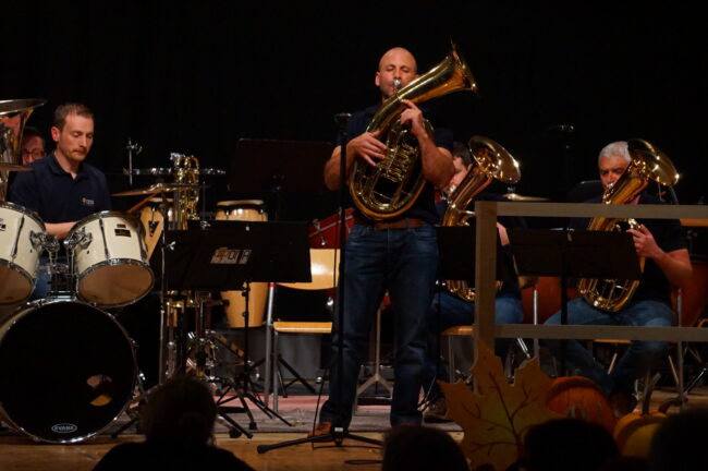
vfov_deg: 8.9
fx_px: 3035
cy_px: 236
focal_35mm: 154
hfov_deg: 13.3
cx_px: 354
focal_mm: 103
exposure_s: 1/160
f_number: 5.6
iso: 4000
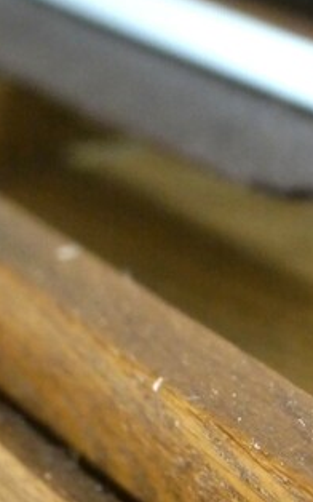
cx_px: 554
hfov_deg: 9.3
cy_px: 157
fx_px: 1844
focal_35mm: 135
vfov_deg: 15.4
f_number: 1.7
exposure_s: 1/60
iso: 1600
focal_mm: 20
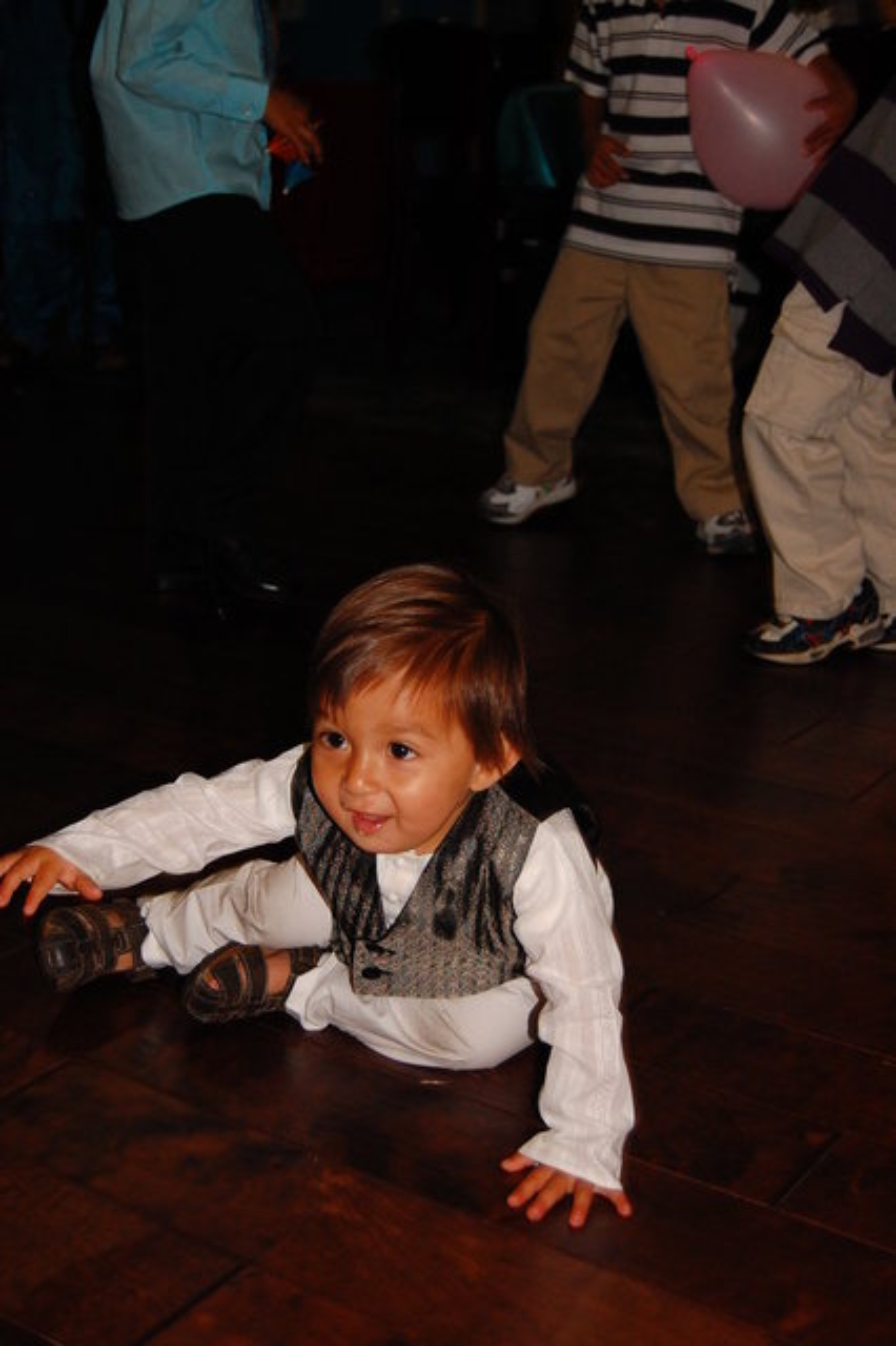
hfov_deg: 26.5
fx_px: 1906
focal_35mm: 51
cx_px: 448
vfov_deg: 38.9
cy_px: 673
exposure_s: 1/60
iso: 400
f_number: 4.5
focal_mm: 34
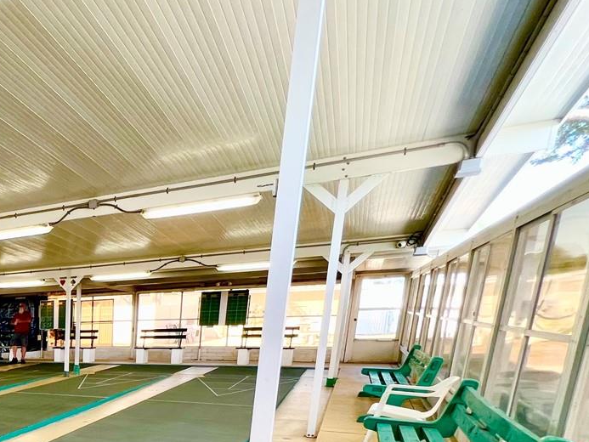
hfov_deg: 44.6
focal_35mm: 30
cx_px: -67
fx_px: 511
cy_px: 452
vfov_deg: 40.4
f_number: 1.8
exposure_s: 1/122
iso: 50
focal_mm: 1.57
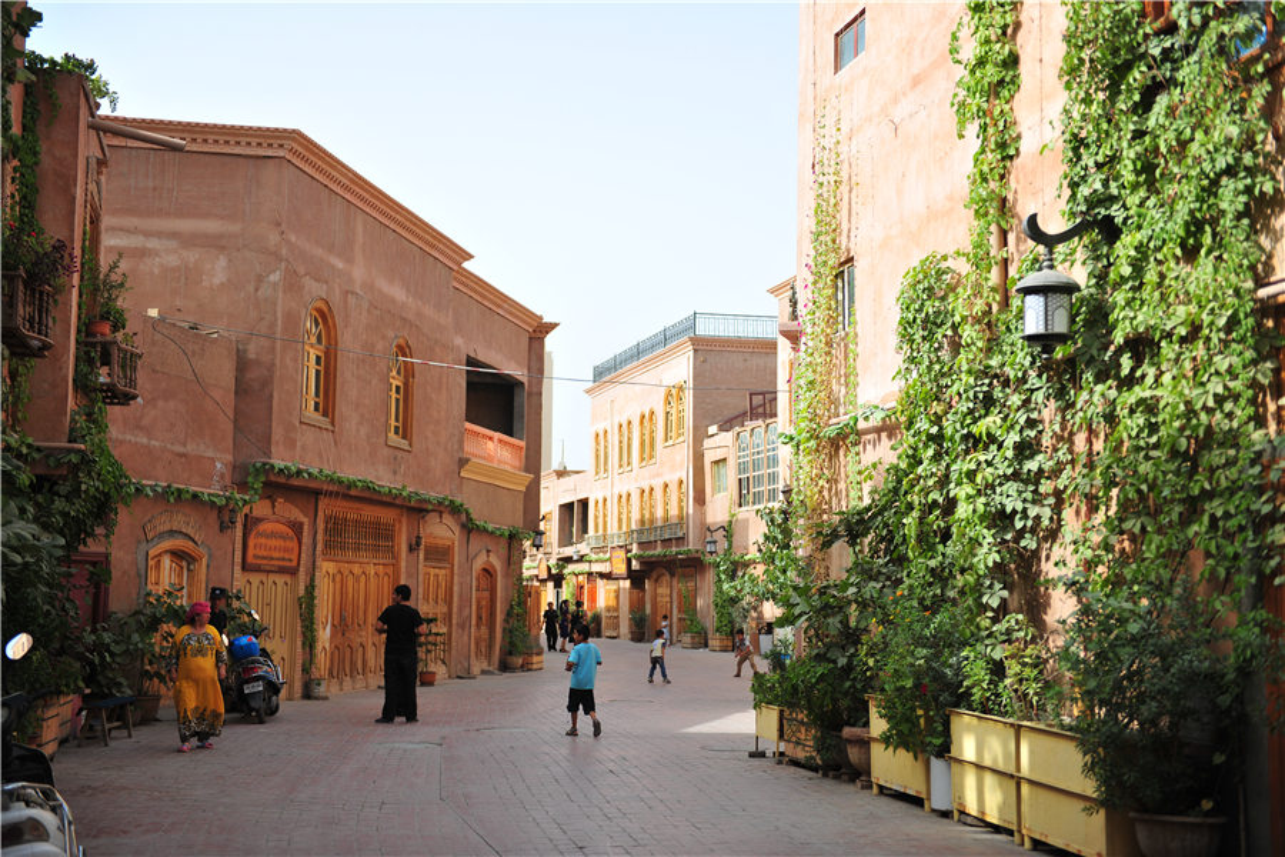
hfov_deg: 41.1
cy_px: 428
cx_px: 642
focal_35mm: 48
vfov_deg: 28.1
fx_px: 1713
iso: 200
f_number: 2.8
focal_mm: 48
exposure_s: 1/1600
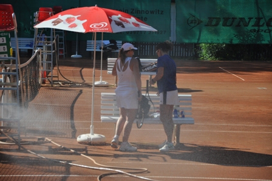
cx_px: 136
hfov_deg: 13.0
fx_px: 1189
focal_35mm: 158
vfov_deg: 8.7
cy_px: 90
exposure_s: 1/1600
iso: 400
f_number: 6.3
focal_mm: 105
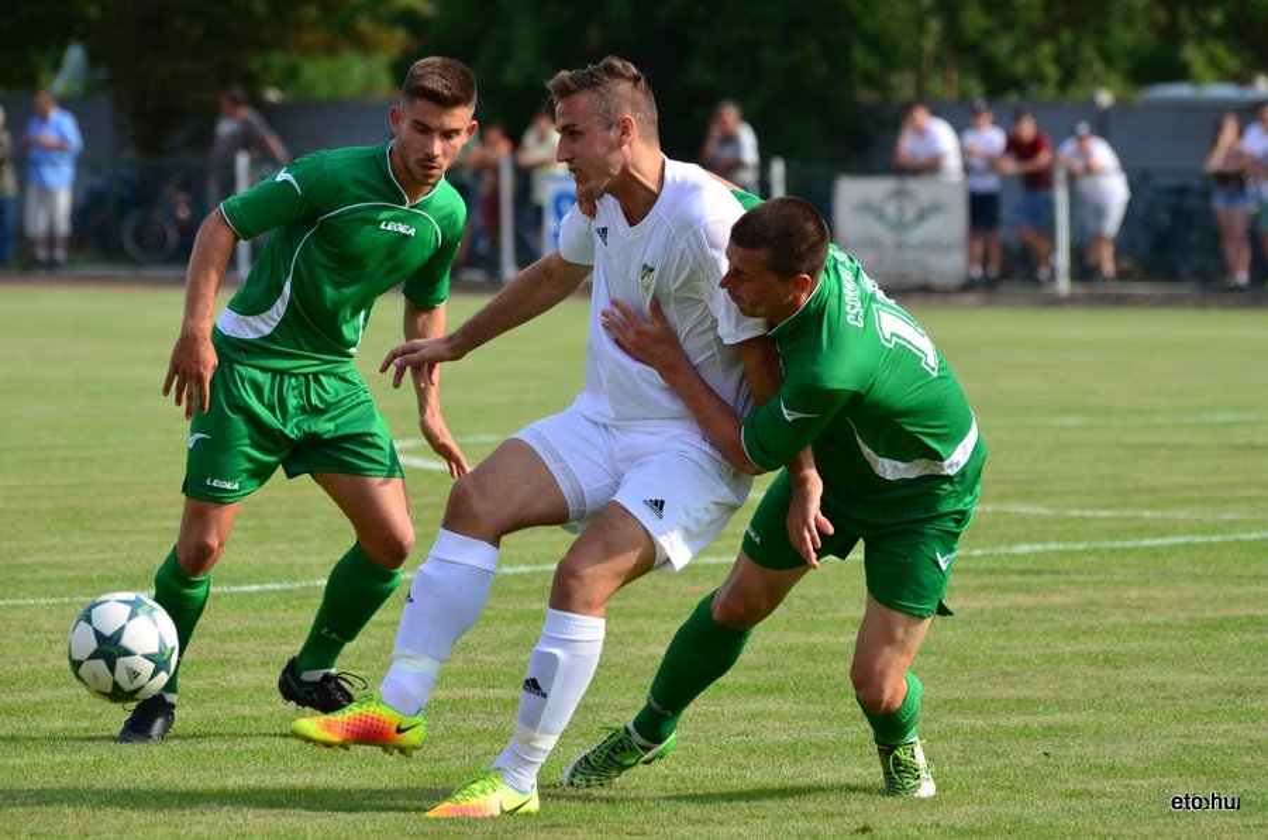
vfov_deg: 4.6
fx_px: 10544
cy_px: 420
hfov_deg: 6.9
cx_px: 634
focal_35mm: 300
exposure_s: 1/2000
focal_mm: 200
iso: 640
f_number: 5.6
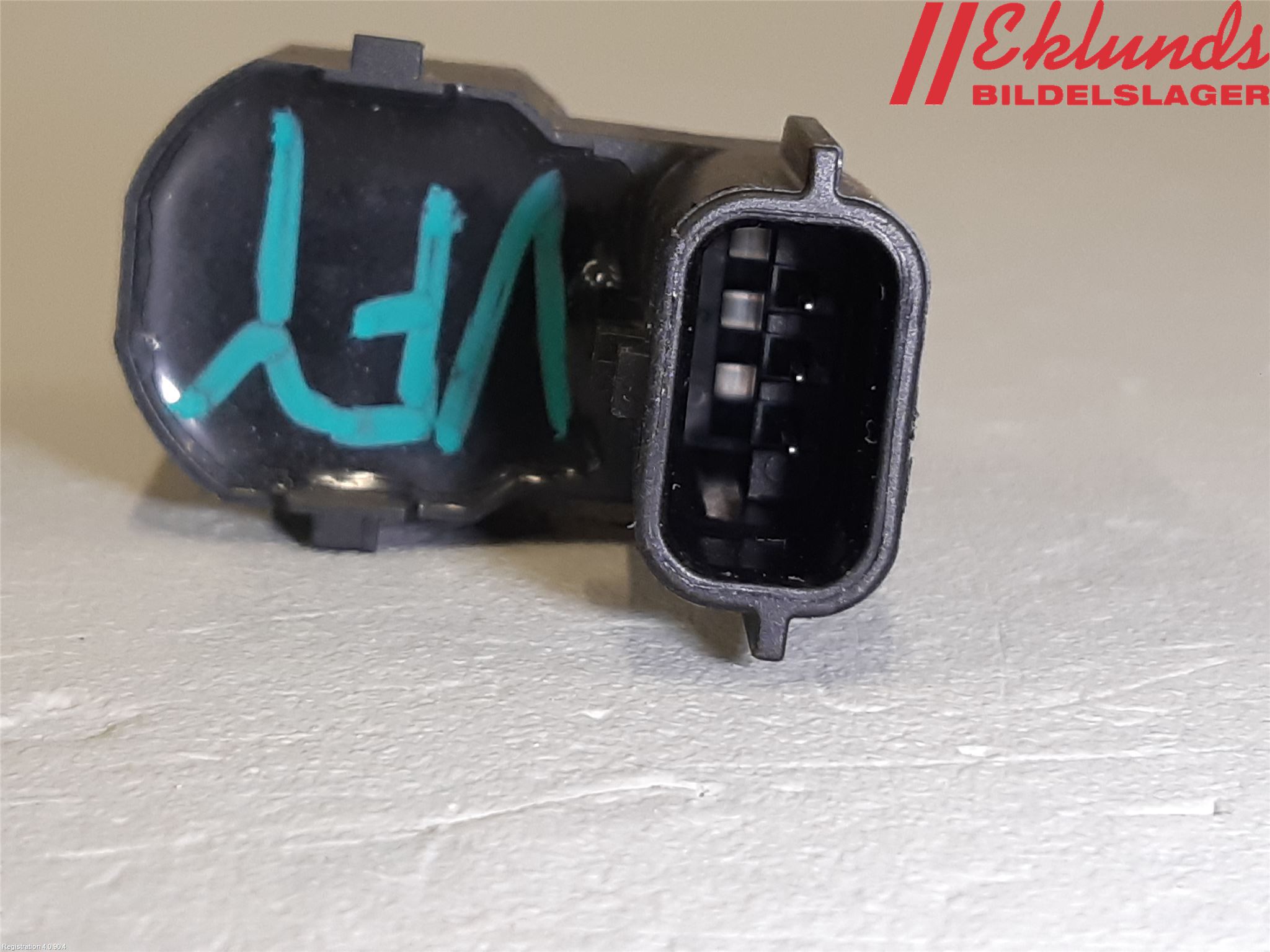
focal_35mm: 26
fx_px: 954
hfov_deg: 67.3
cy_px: 476
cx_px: 635
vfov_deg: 53.1
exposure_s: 1/50
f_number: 1.7
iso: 100
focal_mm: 3.93
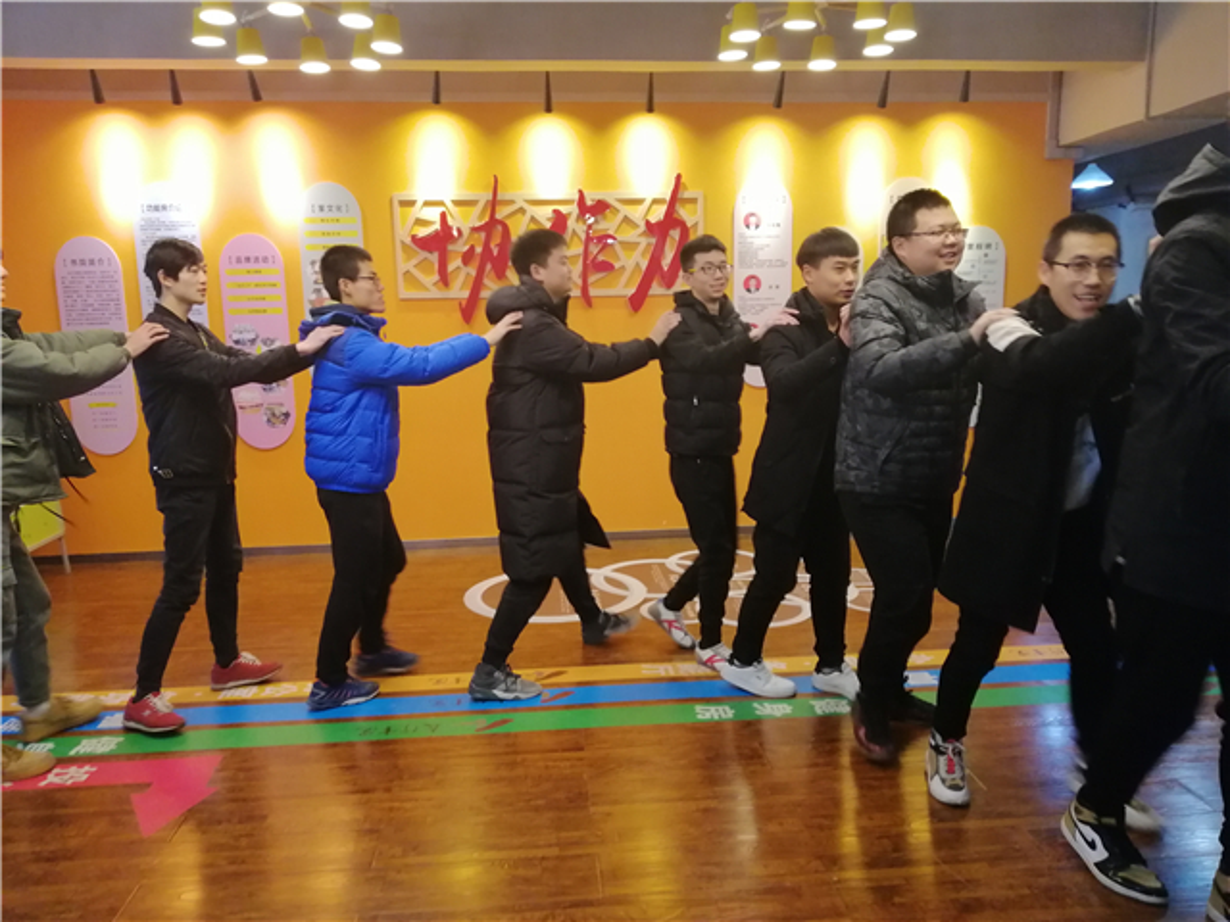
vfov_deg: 53.1
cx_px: 615
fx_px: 924
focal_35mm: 26
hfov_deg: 67.3
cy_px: 461
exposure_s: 1/50
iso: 400
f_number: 2.2
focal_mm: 3.81
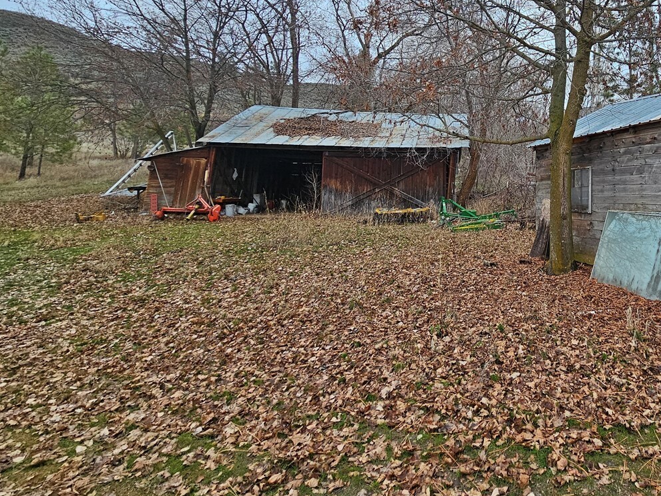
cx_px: 523
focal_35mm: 21
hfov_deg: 71.5
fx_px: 401
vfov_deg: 60.3
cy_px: 130
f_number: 2.2
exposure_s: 1/219
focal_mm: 2.2
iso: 80
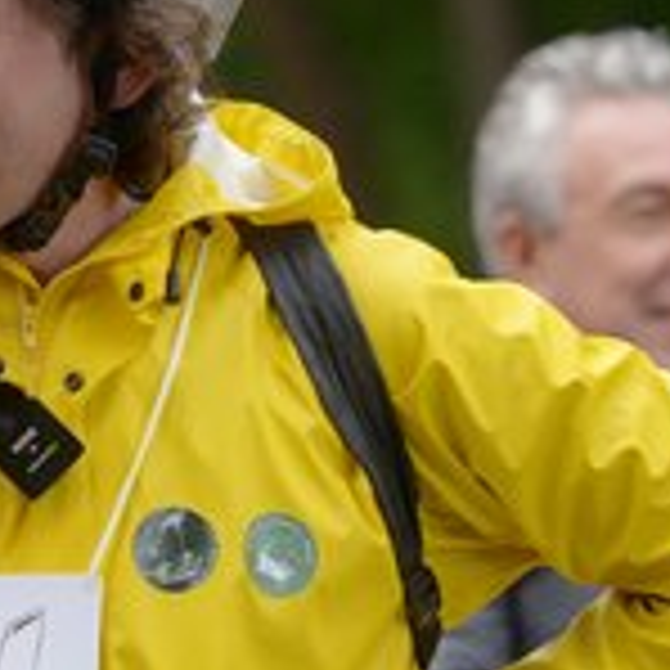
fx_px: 7511
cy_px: 297
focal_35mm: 343
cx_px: 13
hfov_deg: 5.1
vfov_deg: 5.1
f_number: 3.2
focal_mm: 145
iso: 800
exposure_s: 1/1250
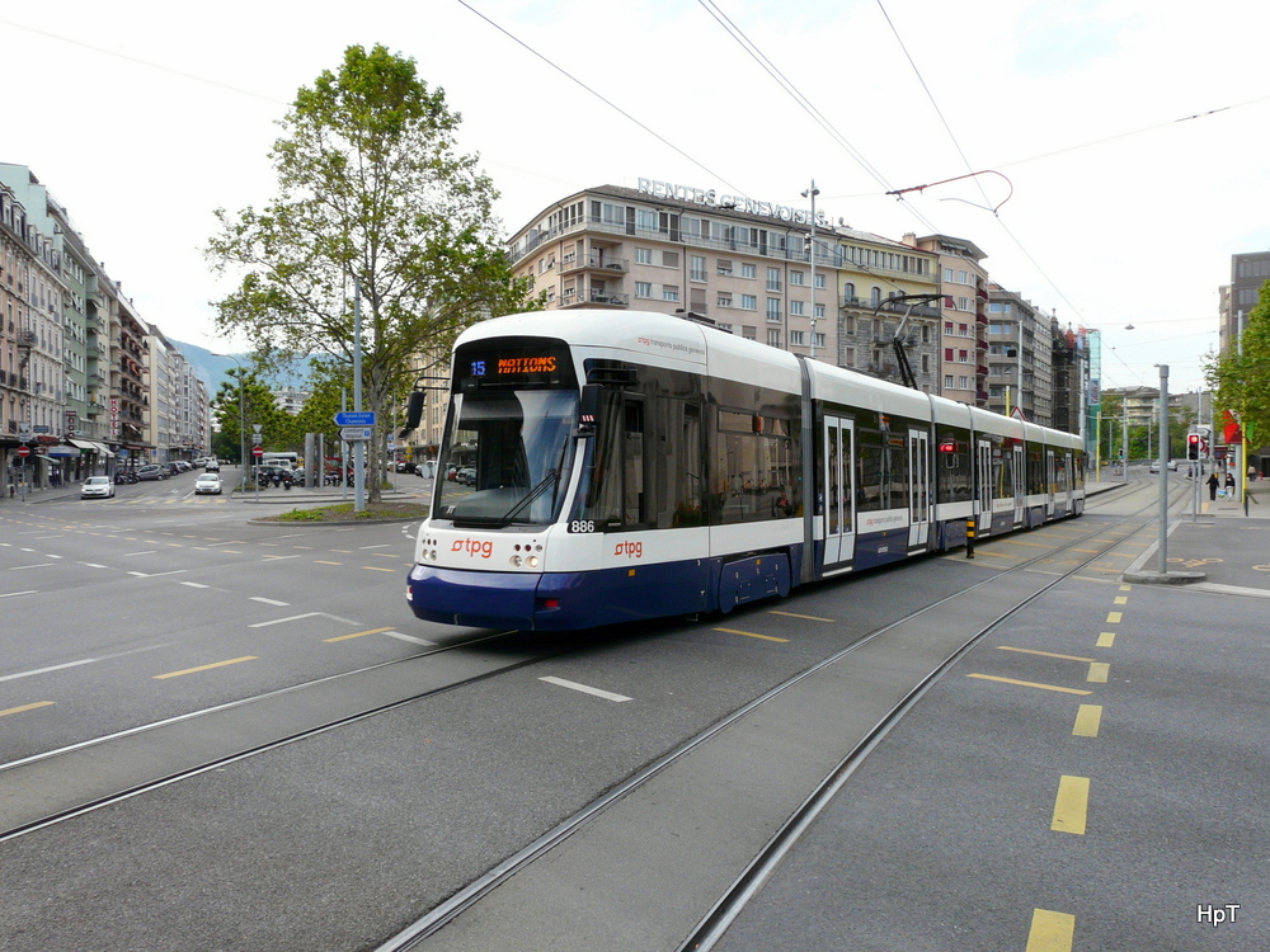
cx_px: 635
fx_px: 1027
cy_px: 476
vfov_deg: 49.7
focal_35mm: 28
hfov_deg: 63.4
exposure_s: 1/160
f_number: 5
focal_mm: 4.6
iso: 100
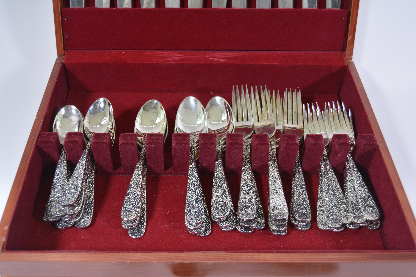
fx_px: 451
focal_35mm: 39
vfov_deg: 34.2
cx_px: 208
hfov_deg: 49.6
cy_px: 138
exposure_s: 1/80
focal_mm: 26
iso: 400
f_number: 4.2
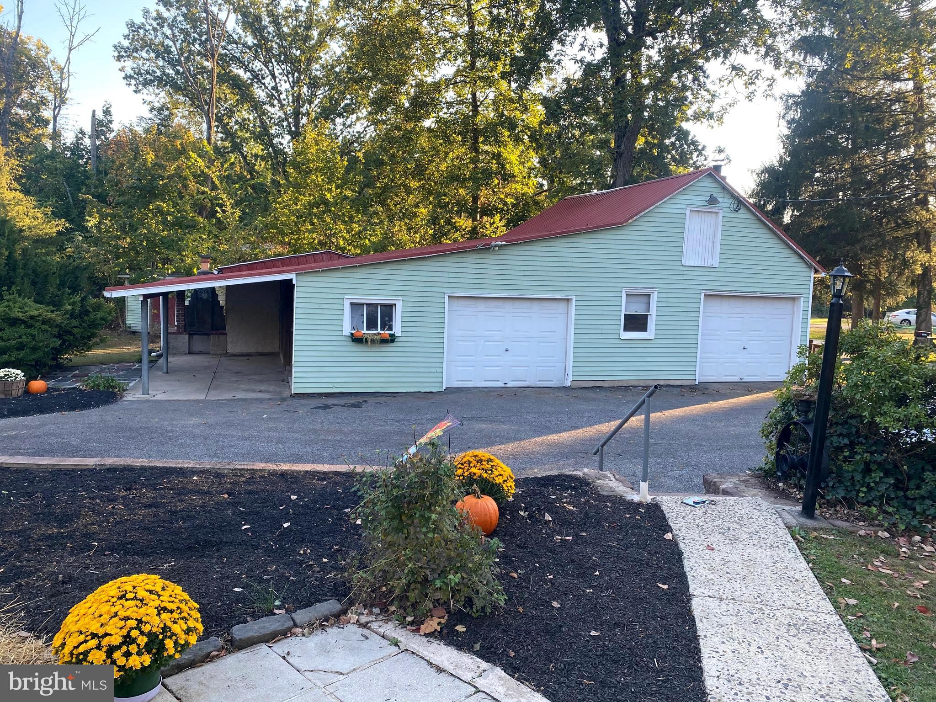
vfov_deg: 53.1
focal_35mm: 26
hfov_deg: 67.3
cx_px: 468
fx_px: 703
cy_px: 351
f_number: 1.8
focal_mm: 4.25
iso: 32
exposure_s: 1/139
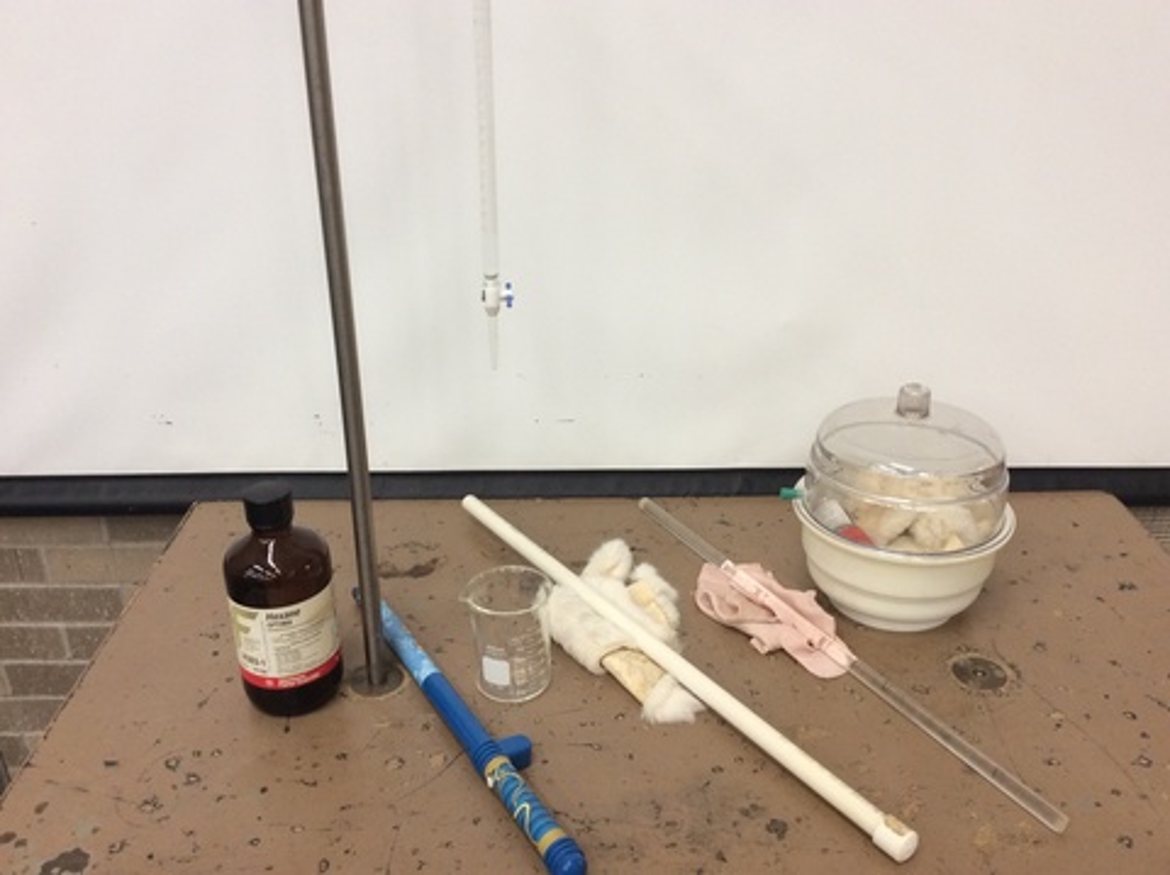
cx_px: 585
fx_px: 1081
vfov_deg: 44.1
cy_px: 438
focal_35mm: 32
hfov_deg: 56.9
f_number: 2.4
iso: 80
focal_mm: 3.3
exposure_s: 1/24
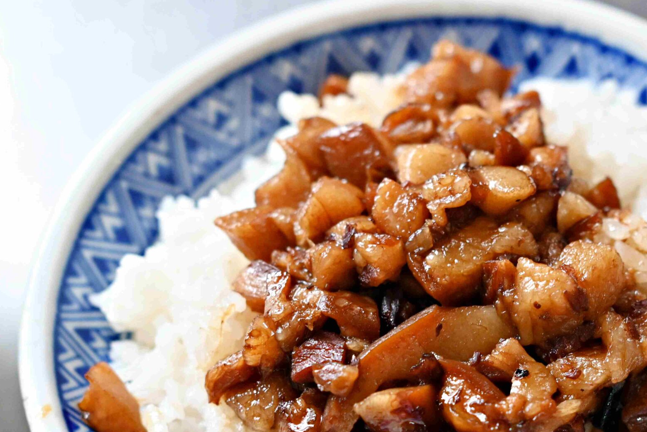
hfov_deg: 16.5
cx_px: 512
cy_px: 347
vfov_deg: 11.1
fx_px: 2211
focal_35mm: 123
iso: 1100
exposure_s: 1/160
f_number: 3.2
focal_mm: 50
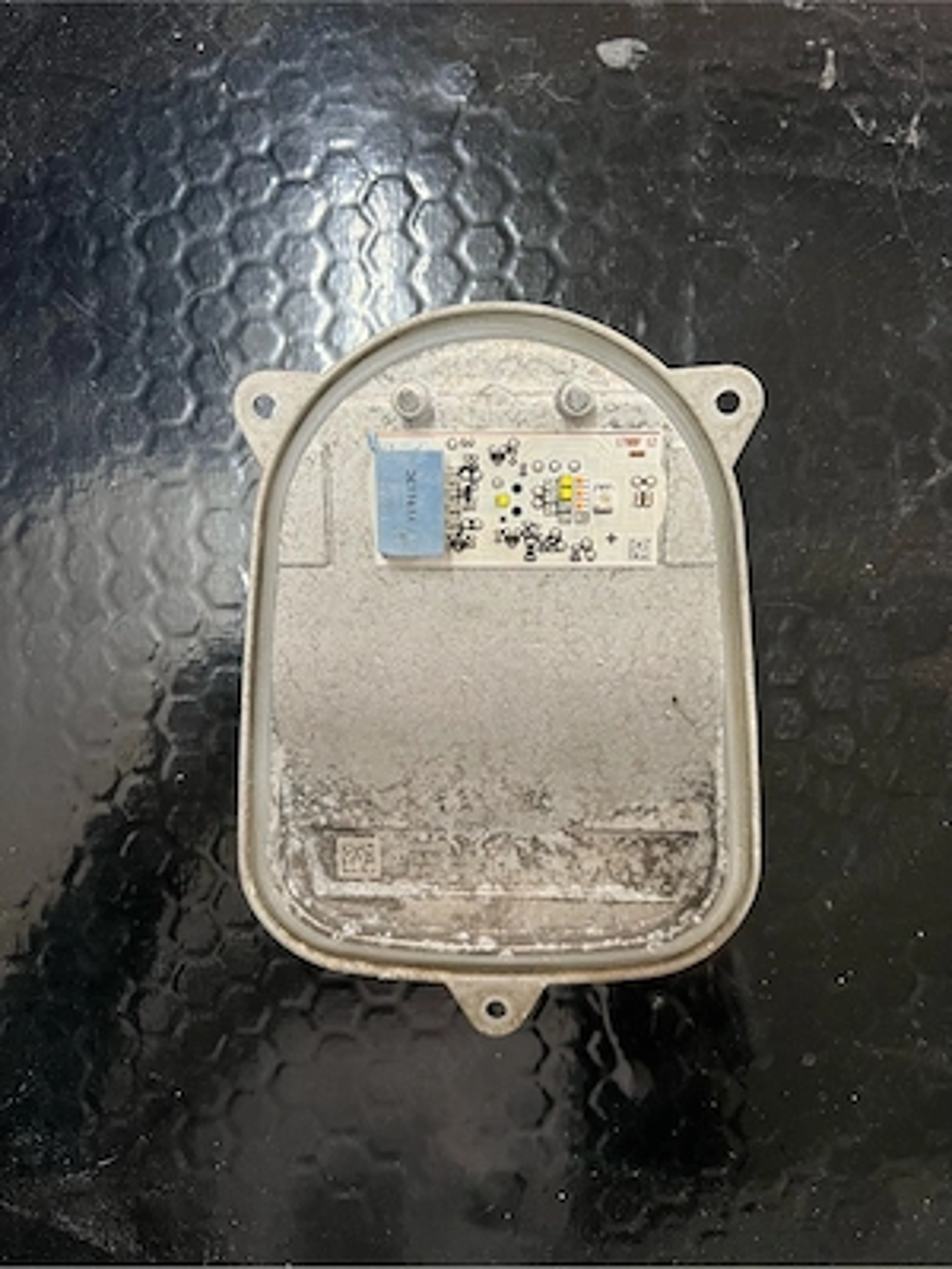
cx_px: 476
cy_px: 634
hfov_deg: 53.1
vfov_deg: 67.3
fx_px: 953
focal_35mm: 26
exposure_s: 1/50
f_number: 1.5
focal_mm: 5.7
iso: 400
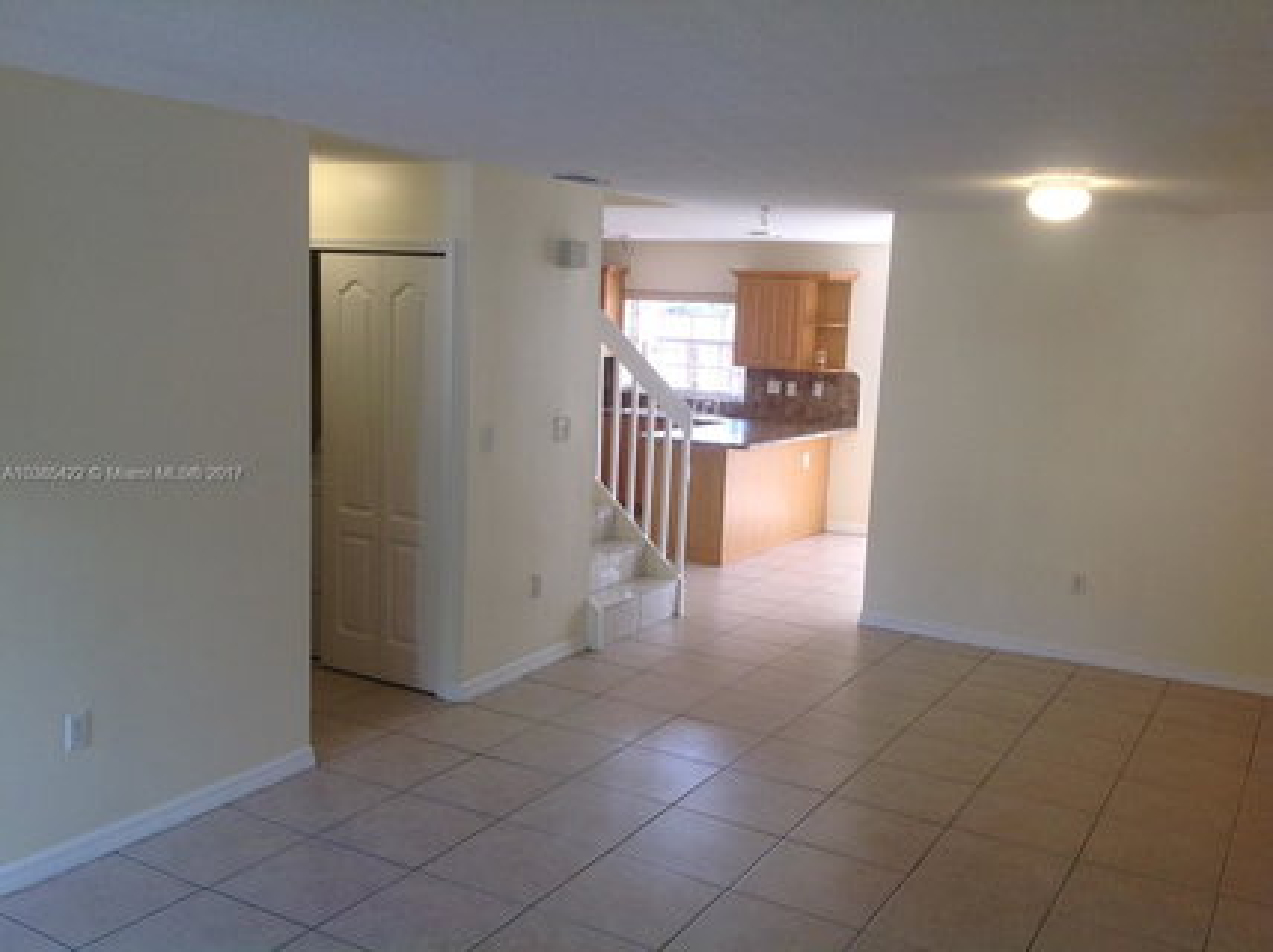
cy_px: 476
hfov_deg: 52.7
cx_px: 636
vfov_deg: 40.6
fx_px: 1286
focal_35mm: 35
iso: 50
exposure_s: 1/40
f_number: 2.4
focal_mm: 4.28
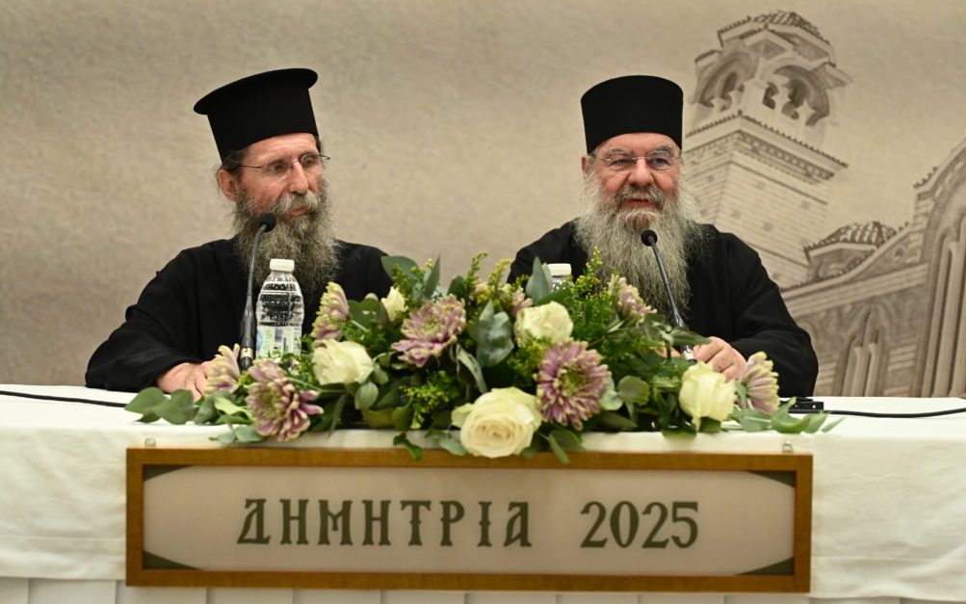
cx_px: 478
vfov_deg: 24.4
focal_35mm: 53
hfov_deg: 38.2
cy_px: 308
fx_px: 1395
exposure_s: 1/250
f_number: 4
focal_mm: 51
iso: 2800
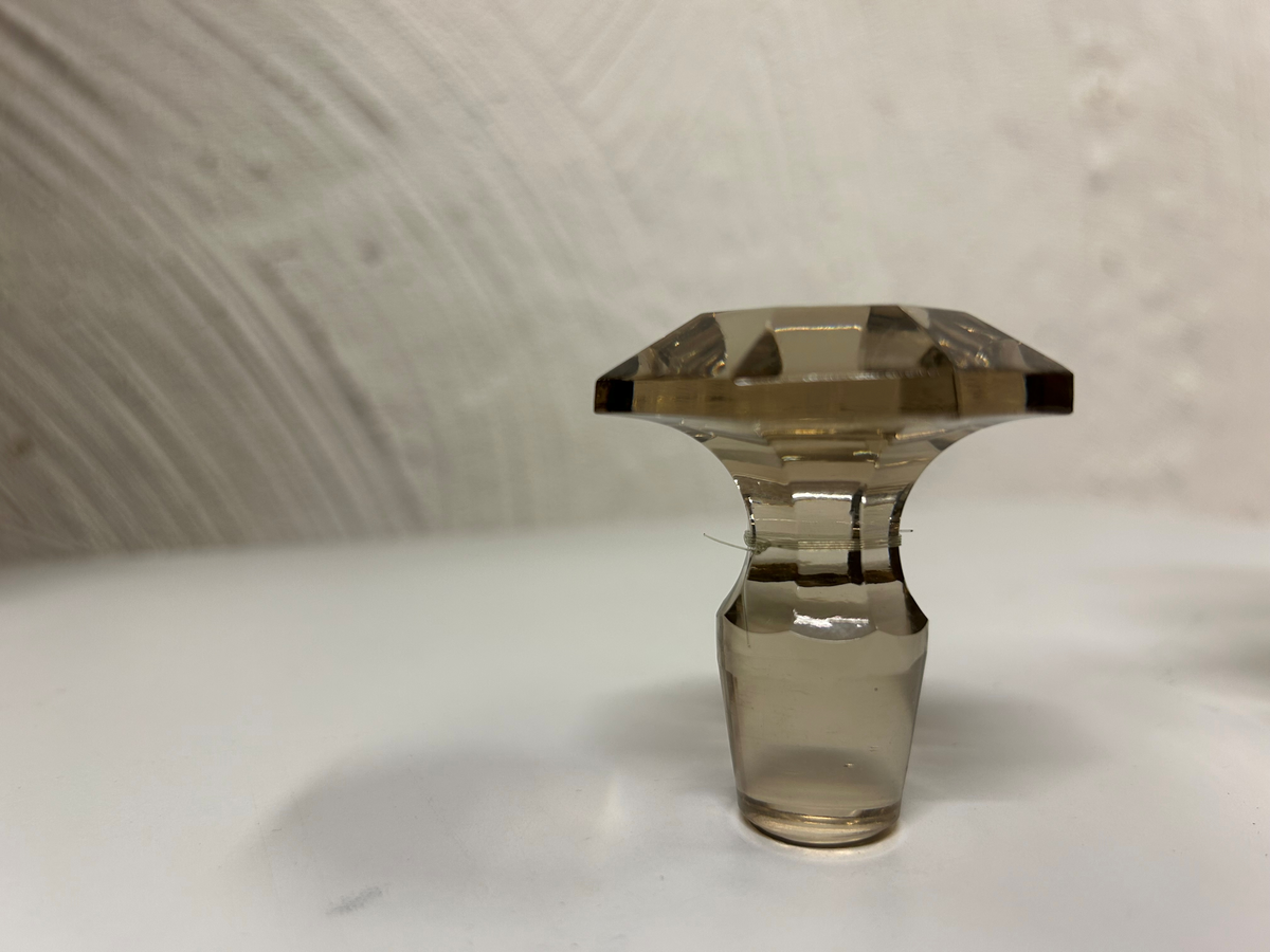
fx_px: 954
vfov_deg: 53.1
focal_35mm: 26
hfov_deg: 67.3
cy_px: 476
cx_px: 635
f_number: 1.5
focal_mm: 5.7
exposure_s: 1/100
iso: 80
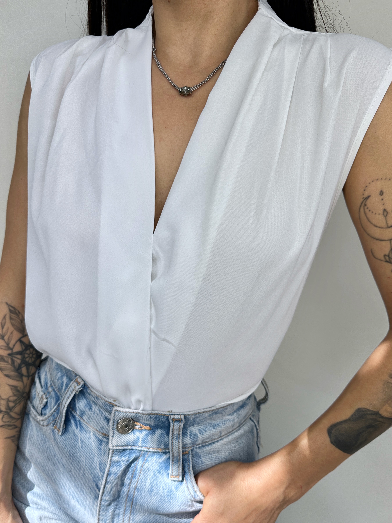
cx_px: 196
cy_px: 262
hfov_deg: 56.8
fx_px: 362
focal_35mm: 24
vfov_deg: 71.6
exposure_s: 1/745
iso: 80
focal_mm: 6.86
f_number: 1.78
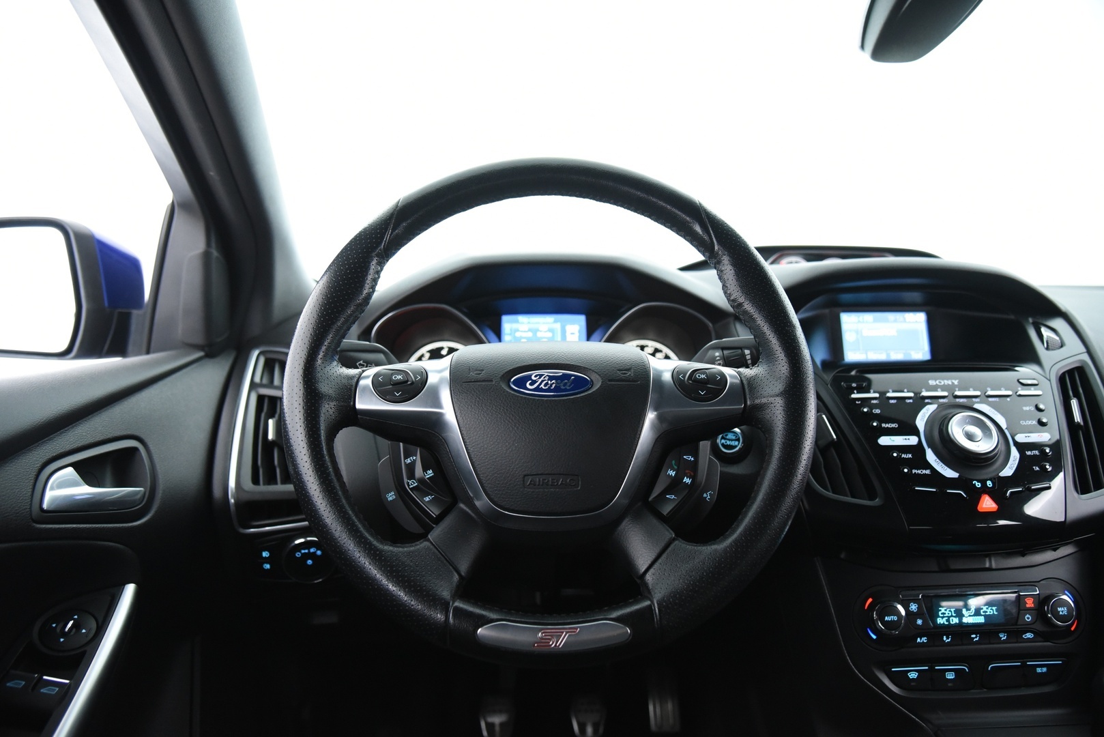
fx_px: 828
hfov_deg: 67.4
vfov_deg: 48.0
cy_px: 368
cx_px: 552
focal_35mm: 27
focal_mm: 27
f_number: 4
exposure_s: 1/20
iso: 4000
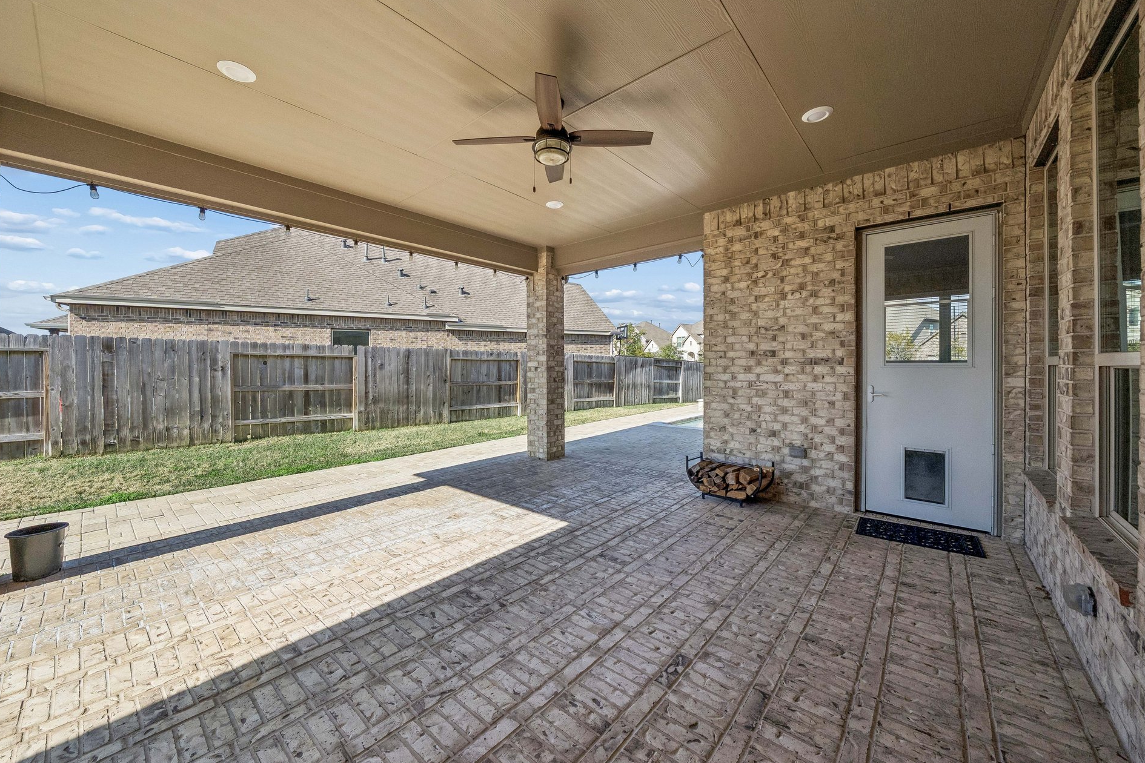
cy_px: 357
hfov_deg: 108.3
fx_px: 413
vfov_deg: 85.3
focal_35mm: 13
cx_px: 565
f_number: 8
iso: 640
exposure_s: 1/1250
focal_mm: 12
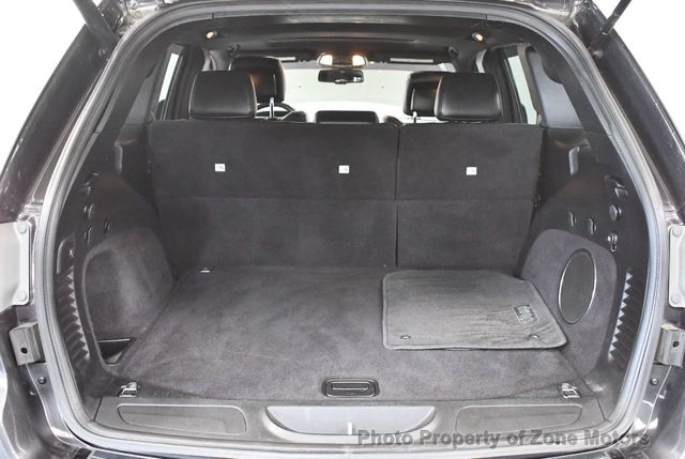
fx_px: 686
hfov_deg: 53.1
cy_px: 230
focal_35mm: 36
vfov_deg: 37.0
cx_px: 342
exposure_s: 1/60
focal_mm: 18
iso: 5600
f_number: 3.5
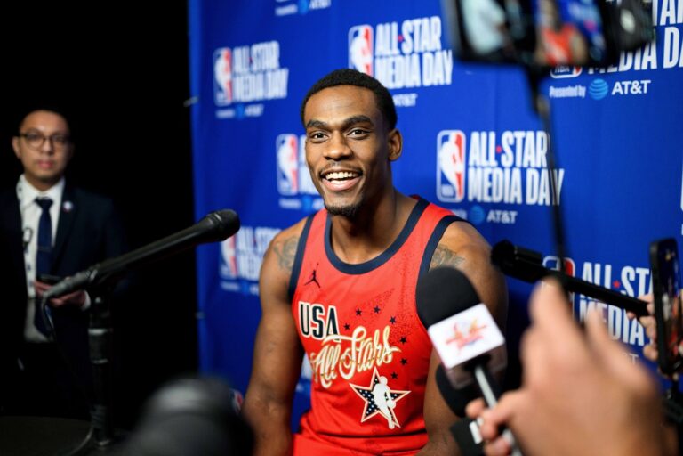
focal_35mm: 35
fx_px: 664
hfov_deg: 54.4
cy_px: 228
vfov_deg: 37.9
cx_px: 342
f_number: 1.2
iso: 3200
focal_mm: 35
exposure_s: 1/800
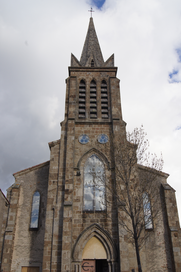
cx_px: 90
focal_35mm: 33
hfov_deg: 39.9
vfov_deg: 57.3
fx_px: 249
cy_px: 136
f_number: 16
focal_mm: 22
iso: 100
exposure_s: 1/160
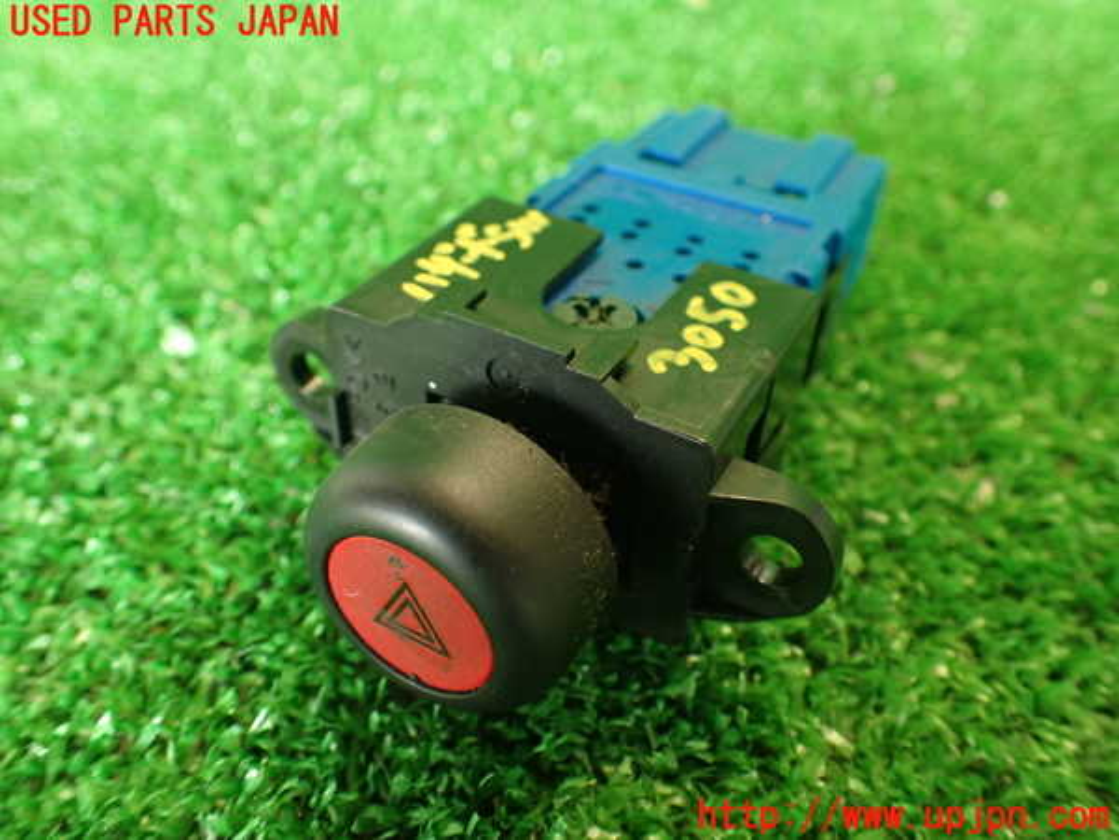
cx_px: 560
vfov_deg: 46.8
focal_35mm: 30
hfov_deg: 60.0
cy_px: 420
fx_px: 970
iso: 320
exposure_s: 1/30
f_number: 2.3
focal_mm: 5.4
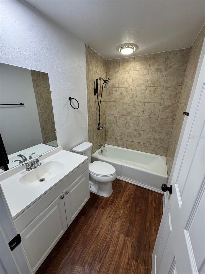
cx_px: 102
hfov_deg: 85.7
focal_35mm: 14
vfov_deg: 102.1
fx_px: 111
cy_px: 137
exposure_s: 1/120
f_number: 2.2
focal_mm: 2.22
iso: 200
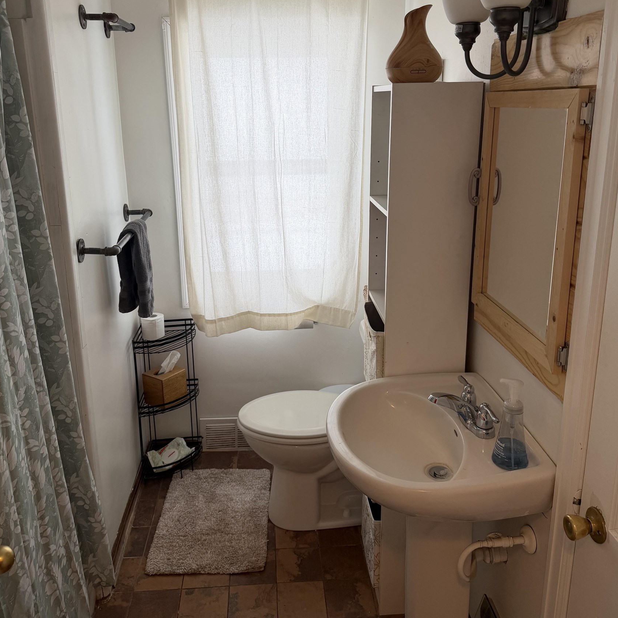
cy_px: 254
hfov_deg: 55.6
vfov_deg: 55.3
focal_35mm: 29
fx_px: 586
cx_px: 307
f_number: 1.78
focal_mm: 6.76
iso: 80
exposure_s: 1/120
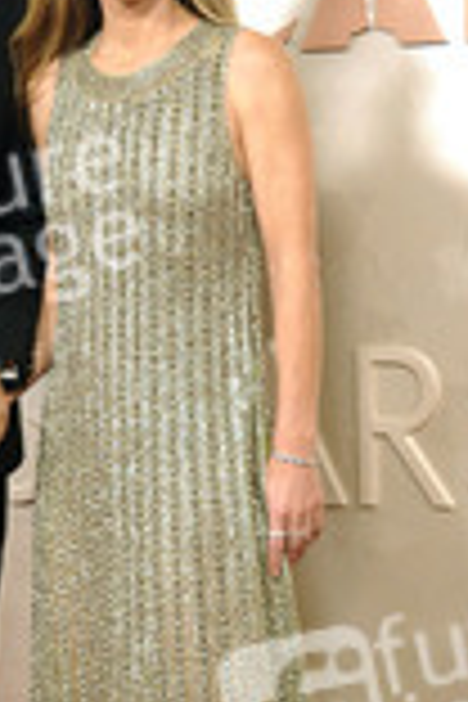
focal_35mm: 128
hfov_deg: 10.7
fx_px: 2496
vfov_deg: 16.0
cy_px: 468
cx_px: 43
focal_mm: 50
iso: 2500
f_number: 7.1
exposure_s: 1/100
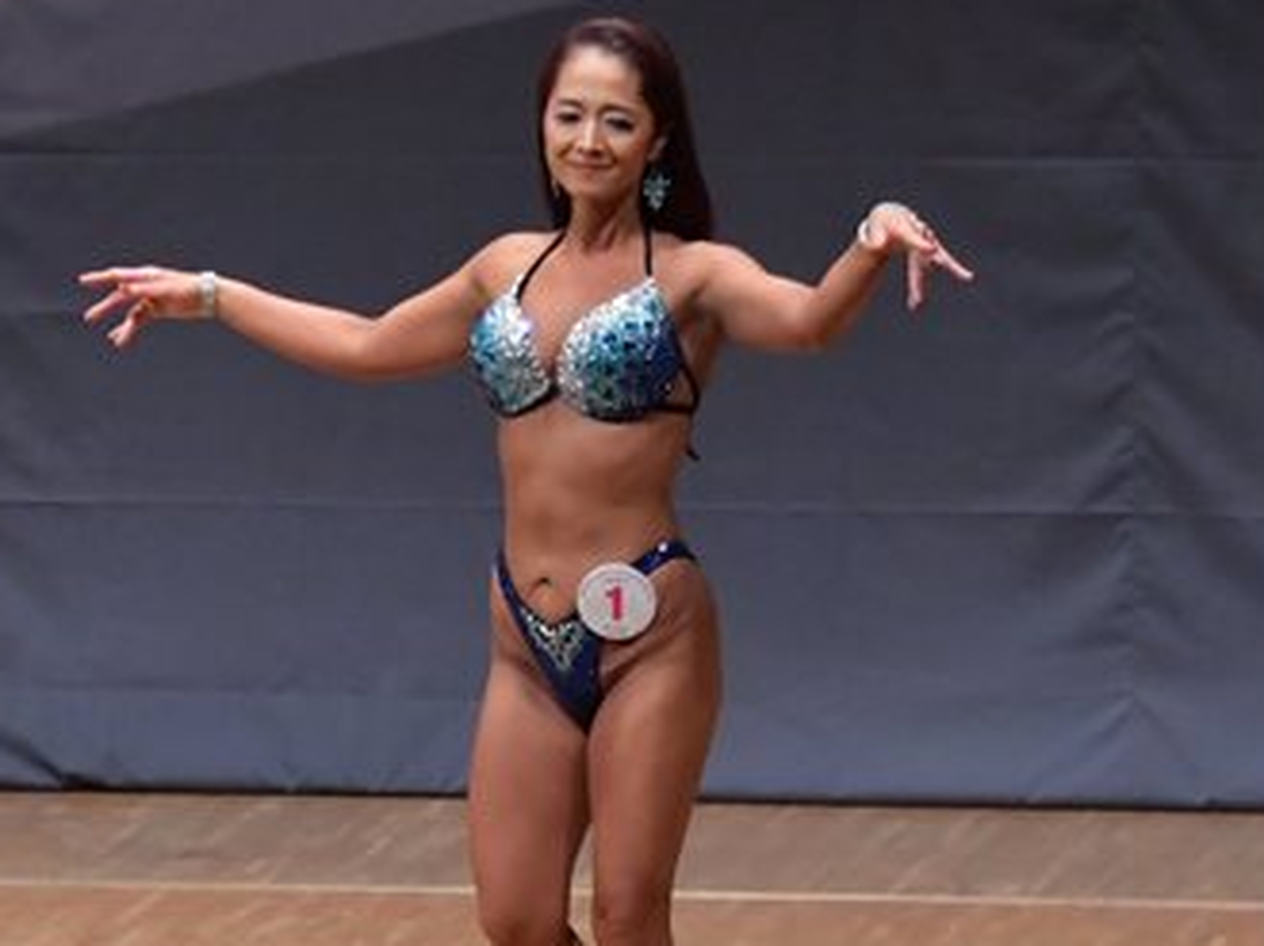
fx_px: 16639
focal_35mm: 456
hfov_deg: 4.3
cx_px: 228
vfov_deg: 3.3
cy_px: 586
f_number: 5.6
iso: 6400
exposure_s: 1/400
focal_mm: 135
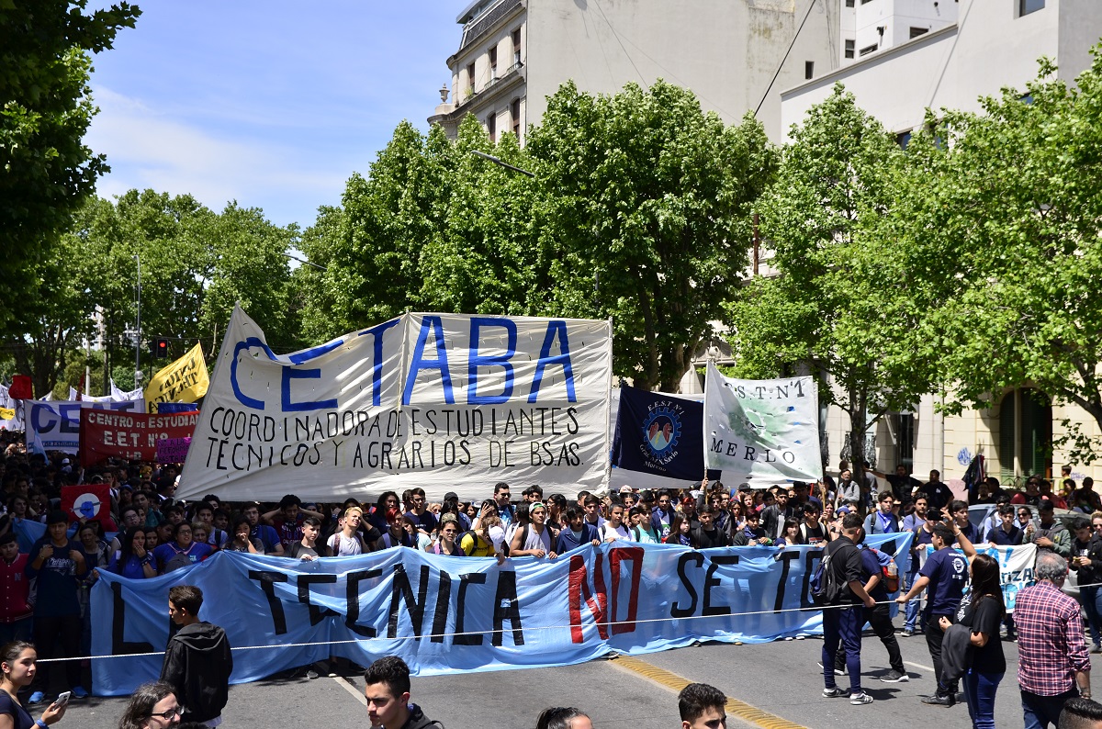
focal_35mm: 44
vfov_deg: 30.7
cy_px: 364
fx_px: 1328
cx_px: 551
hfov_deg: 45.1
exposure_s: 1/1250
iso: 125
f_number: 4
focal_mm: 29
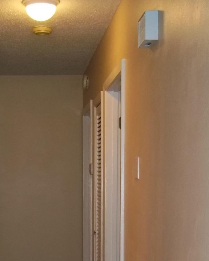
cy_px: 264
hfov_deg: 20.2
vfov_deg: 24.2
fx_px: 580
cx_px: 45
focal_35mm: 75
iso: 160
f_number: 3.1
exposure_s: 1/30
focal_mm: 6.5
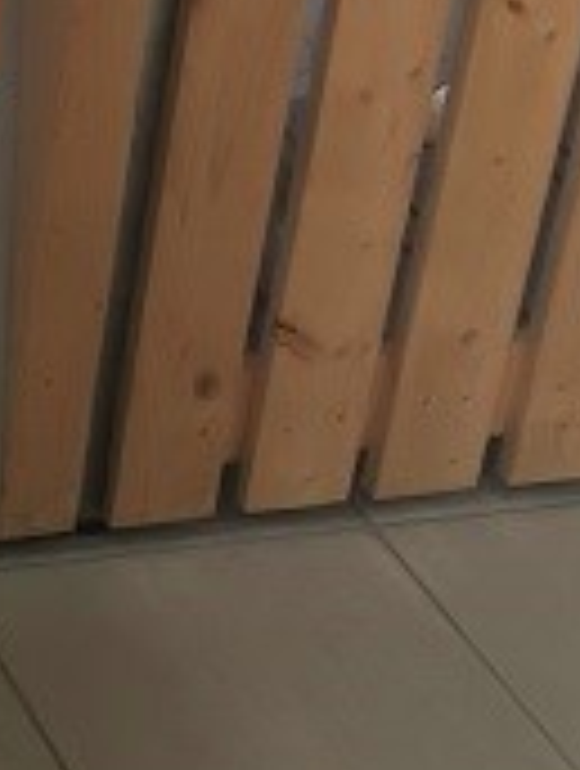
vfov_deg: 15.3
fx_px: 2804
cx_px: -719
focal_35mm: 126
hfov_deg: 10.5
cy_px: -36
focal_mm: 4.5
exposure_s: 1/50
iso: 64
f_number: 2.2
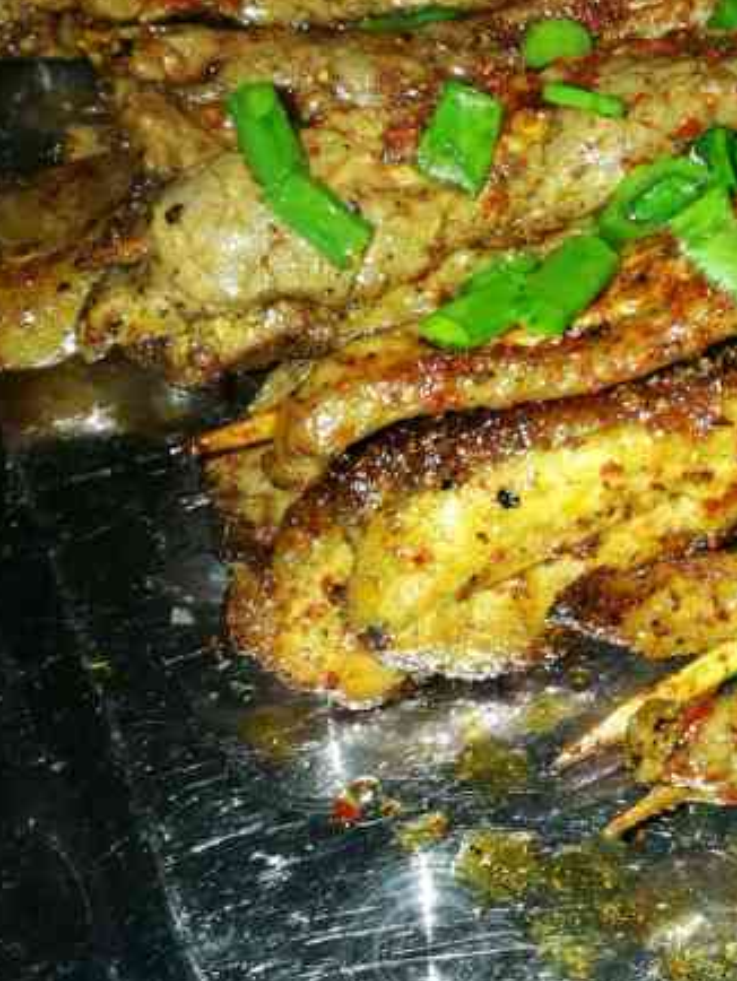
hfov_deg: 23.9
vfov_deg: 33.2
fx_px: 1645
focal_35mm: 58
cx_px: 775
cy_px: 424
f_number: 2.2
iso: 250
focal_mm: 4.5
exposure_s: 1/33.3
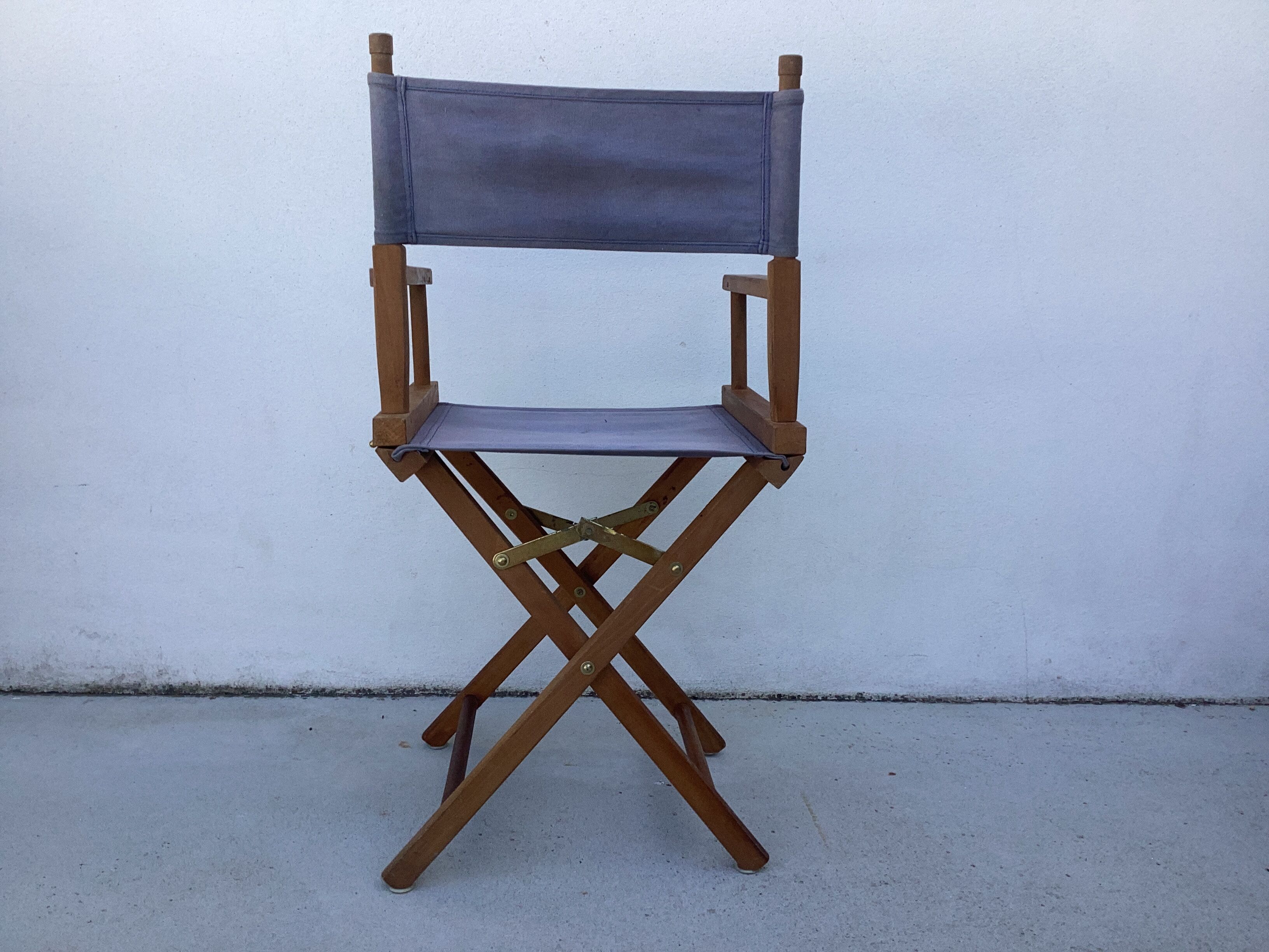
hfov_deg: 58.4
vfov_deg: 45.4
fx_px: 1136
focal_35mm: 31
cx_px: 634
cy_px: 476
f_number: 2.4
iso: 25
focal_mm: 3.3
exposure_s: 1/443
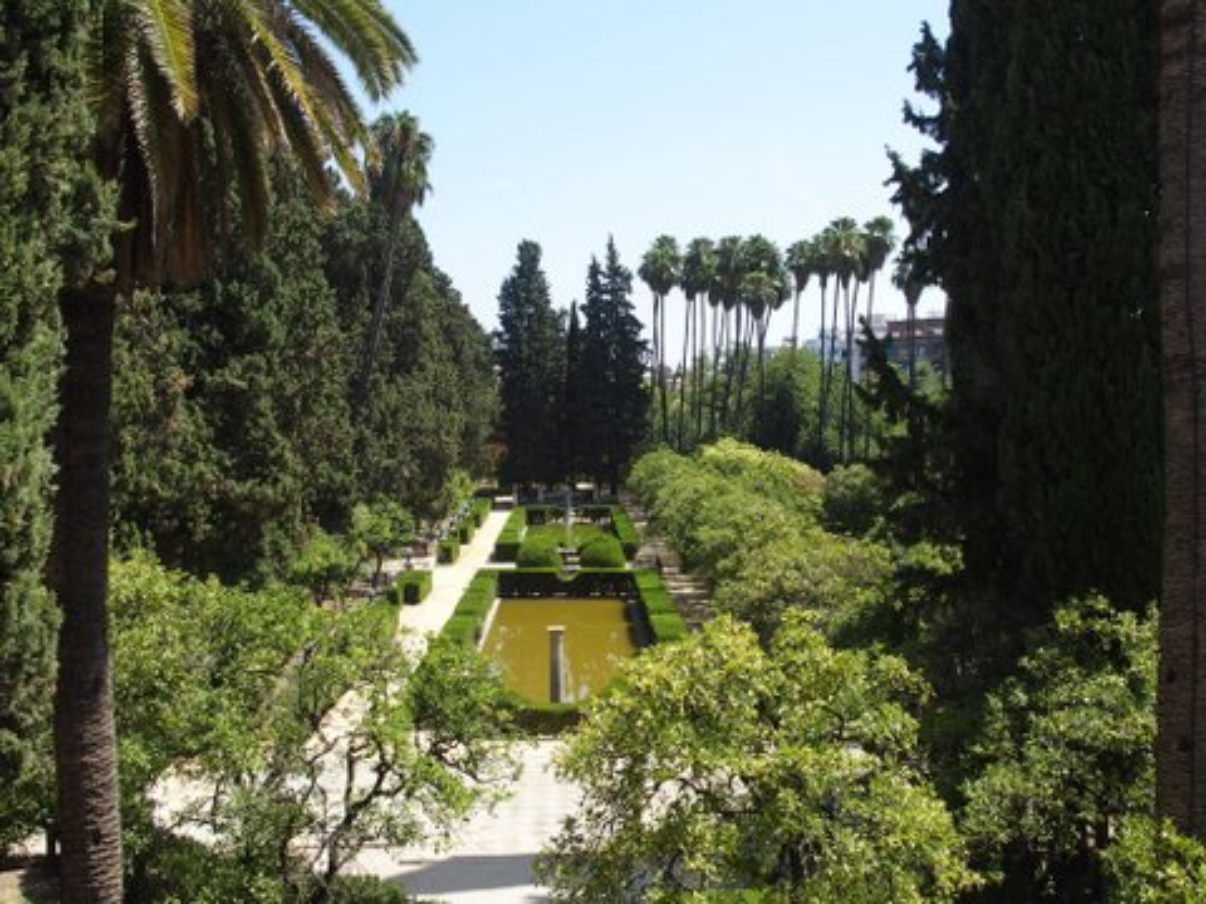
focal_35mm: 35
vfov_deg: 40.7
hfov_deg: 52.6
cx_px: 603
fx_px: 1219
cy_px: 452
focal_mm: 7.4
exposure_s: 1/640
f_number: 3.5
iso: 100
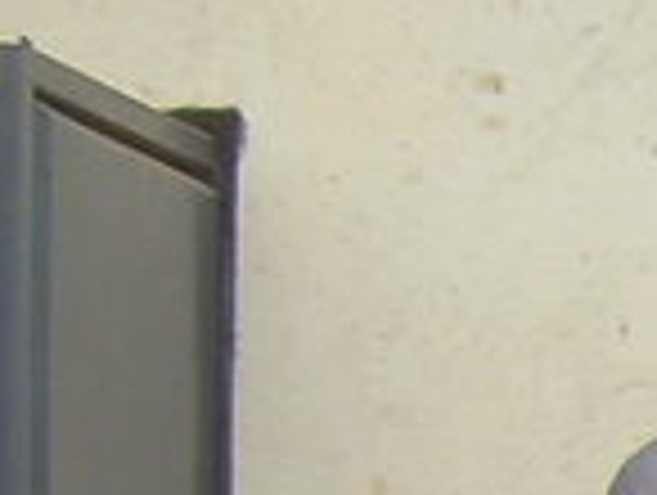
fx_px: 6255
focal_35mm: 329
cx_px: 2115
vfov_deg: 4.4
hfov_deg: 5.6
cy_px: 1431
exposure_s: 1/210
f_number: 3
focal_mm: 7.7
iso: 50
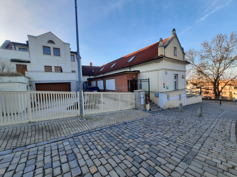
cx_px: 118
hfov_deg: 106.2
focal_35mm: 13
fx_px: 89
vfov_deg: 89.9
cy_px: 88
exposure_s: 1/322
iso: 40
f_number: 2.2
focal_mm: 1.74
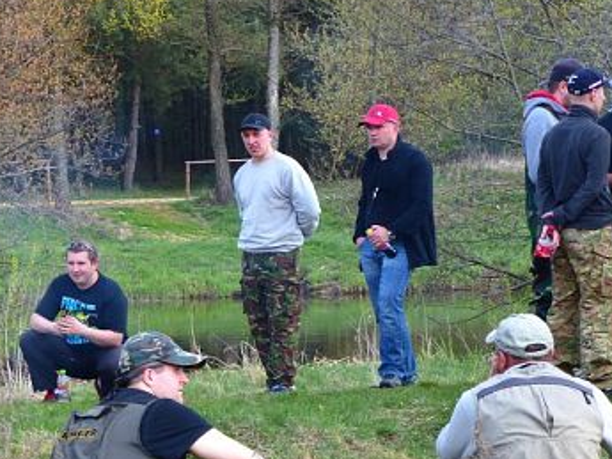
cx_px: 401
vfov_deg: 7.4
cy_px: 295
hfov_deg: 9.8
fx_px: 3573
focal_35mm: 202
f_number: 4
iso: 100
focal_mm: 20.5
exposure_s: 1/125
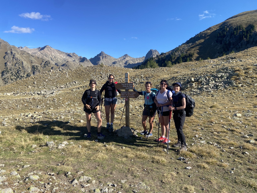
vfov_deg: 53.1
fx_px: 193
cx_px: 128
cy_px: 96
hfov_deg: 67.3
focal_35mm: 26
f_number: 1.8
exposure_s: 1/1808
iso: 32
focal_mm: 4.25
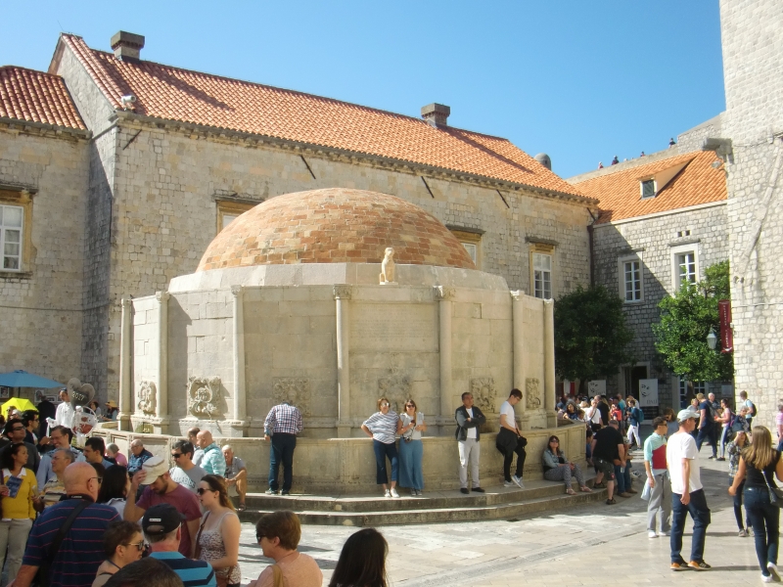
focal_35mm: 38
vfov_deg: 37.7
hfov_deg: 49.0
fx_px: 860
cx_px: 392
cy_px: 294
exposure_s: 1/160
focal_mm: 6.66
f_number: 8.9
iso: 100
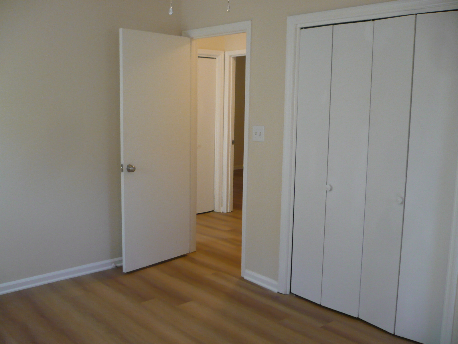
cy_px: 172
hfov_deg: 52.6
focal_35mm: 35
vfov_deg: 40.7
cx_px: 229
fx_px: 463
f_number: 2.8
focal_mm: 5.8
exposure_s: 1/30
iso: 200
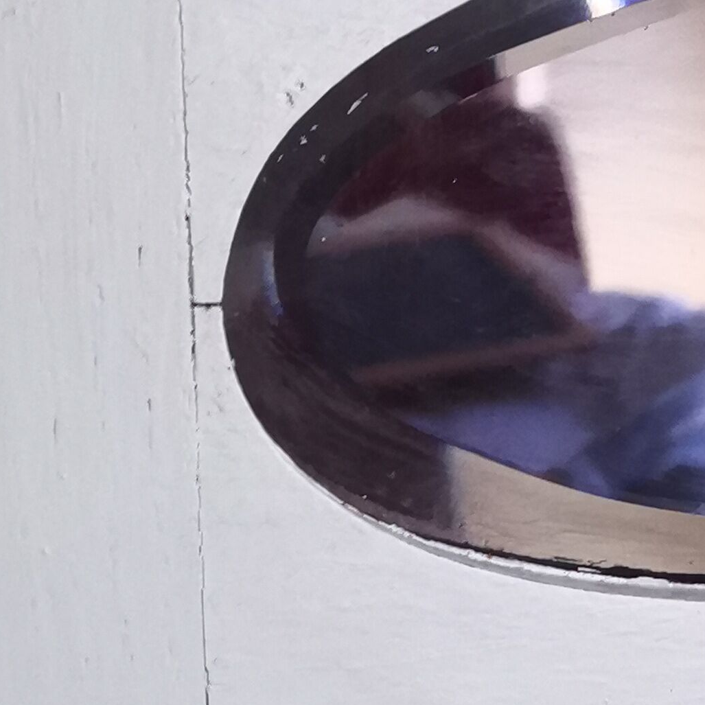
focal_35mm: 119
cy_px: 735
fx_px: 2742
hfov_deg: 14.0
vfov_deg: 14.4
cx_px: 931
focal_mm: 3.95
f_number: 1.6
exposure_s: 1/100
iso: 200
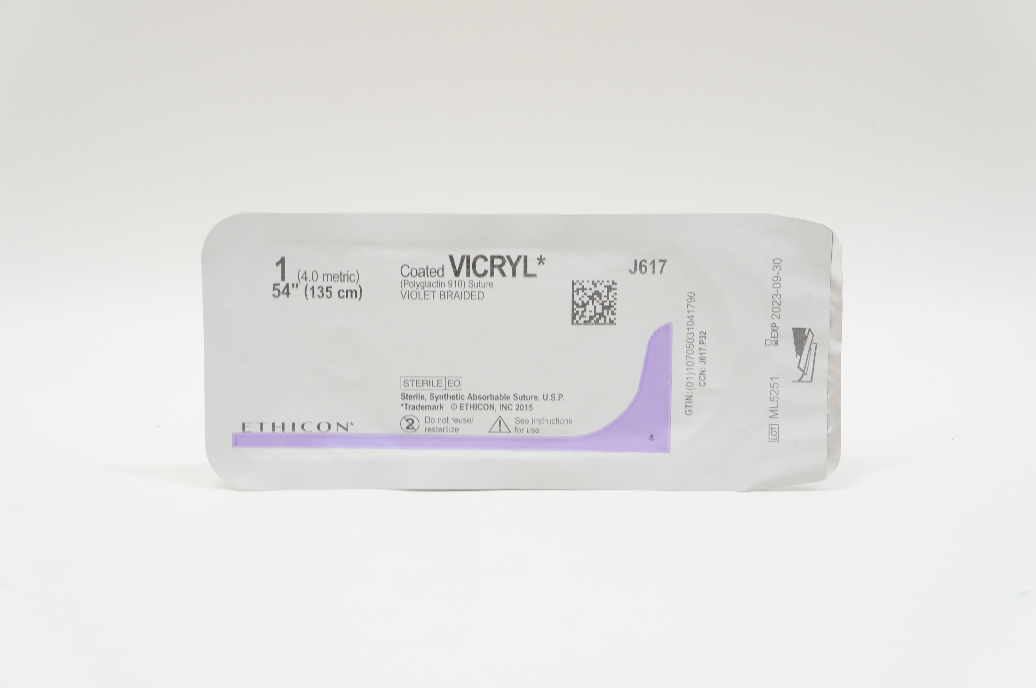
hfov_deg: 36.9
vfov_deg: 25.0
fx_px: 1552
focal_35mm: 54
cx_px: 518
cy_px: 344
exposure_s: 1/40
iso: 400
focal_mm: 36
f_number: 7.1
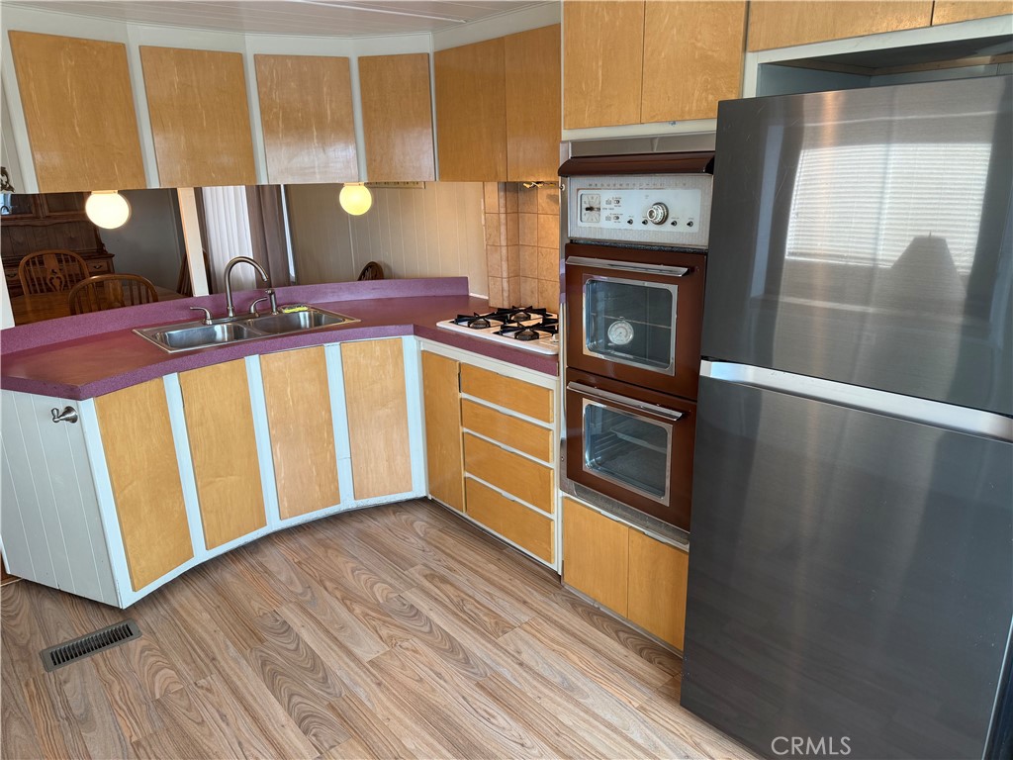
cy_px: 380
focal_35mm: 24
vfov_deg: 56.8
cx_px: 506
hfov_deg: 71.6
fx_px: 702
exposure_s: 1/120
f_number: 1.78
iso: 125
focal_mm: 6.76
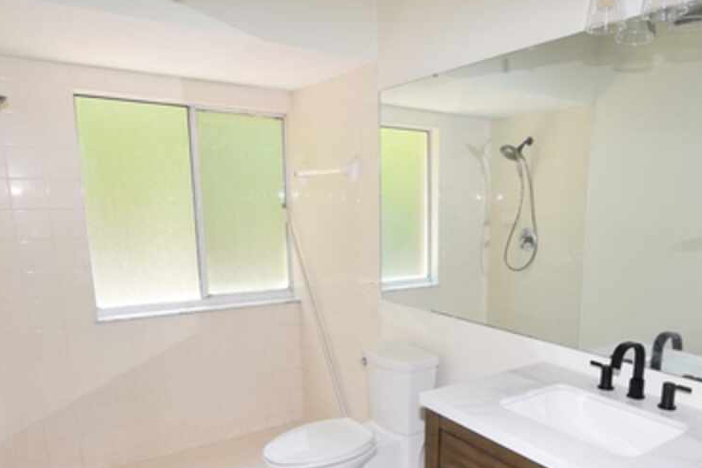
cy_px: 321
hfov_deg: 68.3
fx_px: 507
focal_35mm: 26
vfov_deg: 48.5
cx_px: 439
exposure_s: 1/125
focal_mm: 10
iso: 500
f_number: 5.6
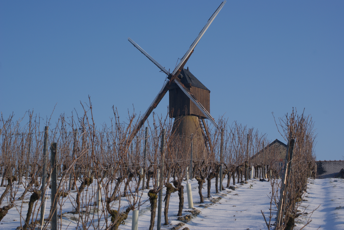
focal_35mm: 82
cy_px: 115
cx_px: 172
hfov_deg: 24.6
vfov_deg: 16.6
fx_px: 789
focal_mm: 55
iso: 100
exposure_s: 1/160
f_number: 13
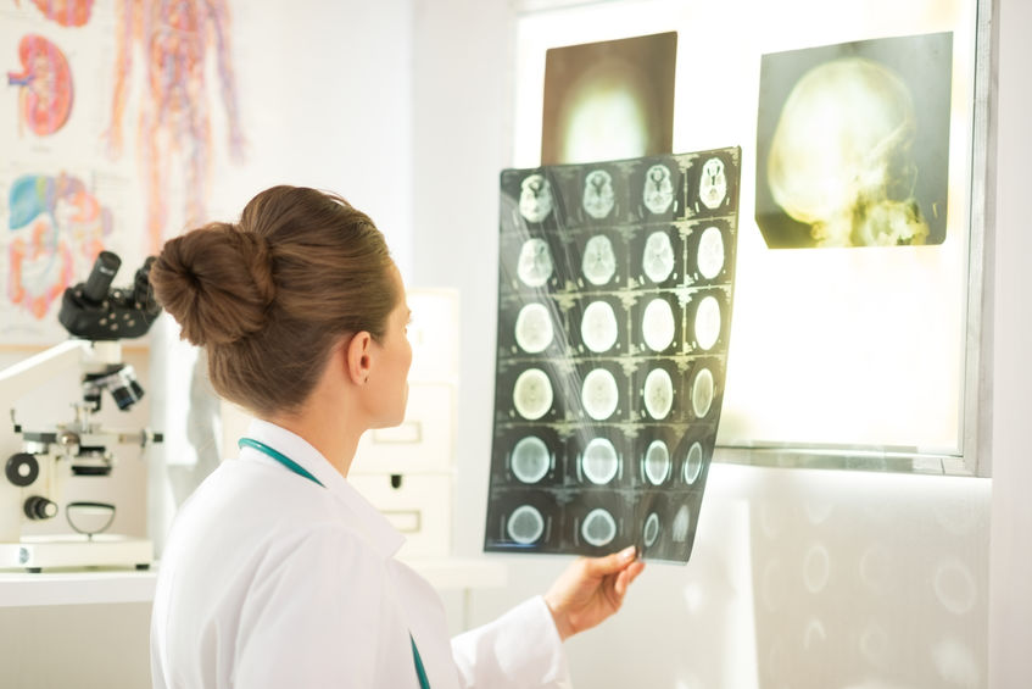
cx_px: 516
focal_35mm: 85
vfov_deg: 16.1
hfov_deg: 23.9
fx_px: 2437
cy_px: 344
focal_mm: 85
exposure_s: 1/125
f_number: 2
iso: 100
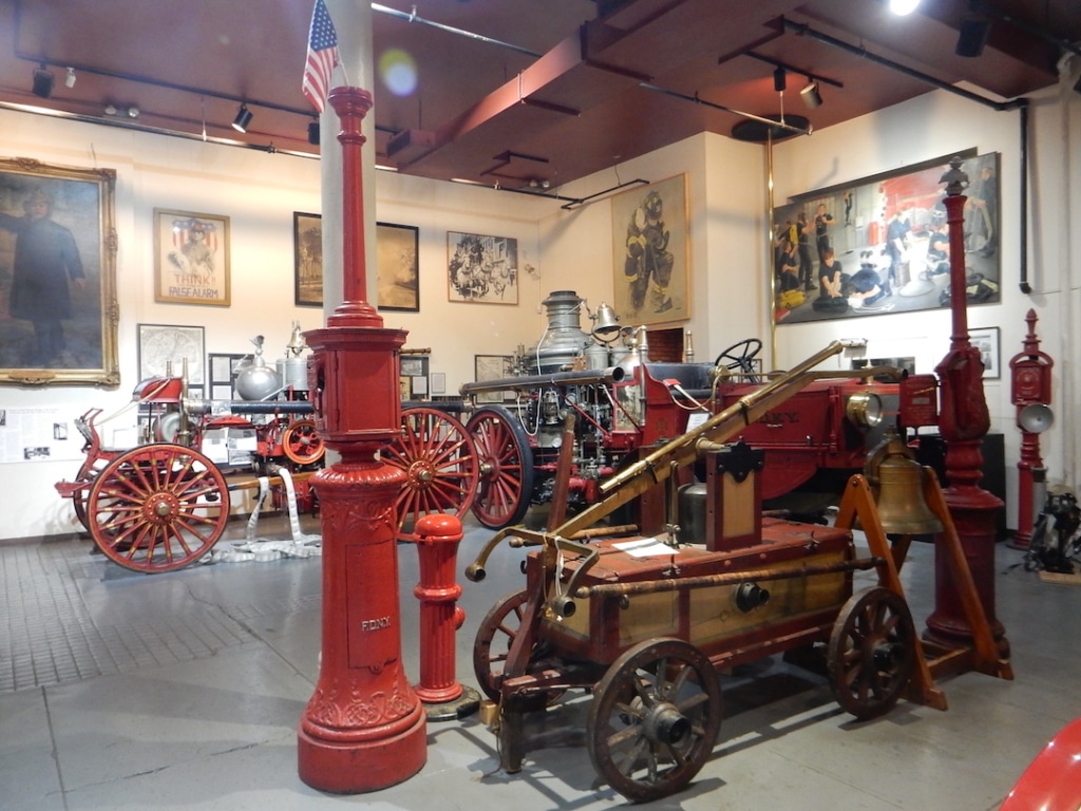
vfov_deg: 54.9
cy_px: 406
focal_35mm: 25
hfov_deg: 69.4
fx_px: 781
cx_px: 540
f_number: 3.7
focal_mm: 4.5
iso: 450
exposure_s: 1/8
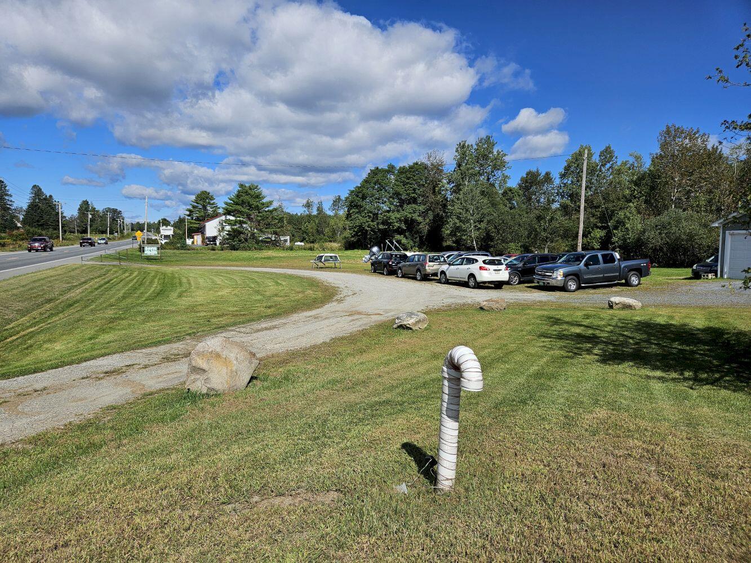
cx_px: 376
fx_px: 499
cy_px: 282
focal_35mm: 23
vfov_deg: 58.9
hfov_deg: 73.9
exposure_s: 1/3336
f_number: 1.8
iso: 25
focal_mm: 5.4
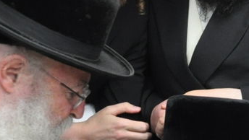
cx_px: 450
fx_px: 1434
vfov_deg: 5.5
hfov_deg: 9.4
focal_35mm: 217
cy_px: 227
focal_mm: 34
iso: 1250
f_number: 5.6
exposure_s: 1/60
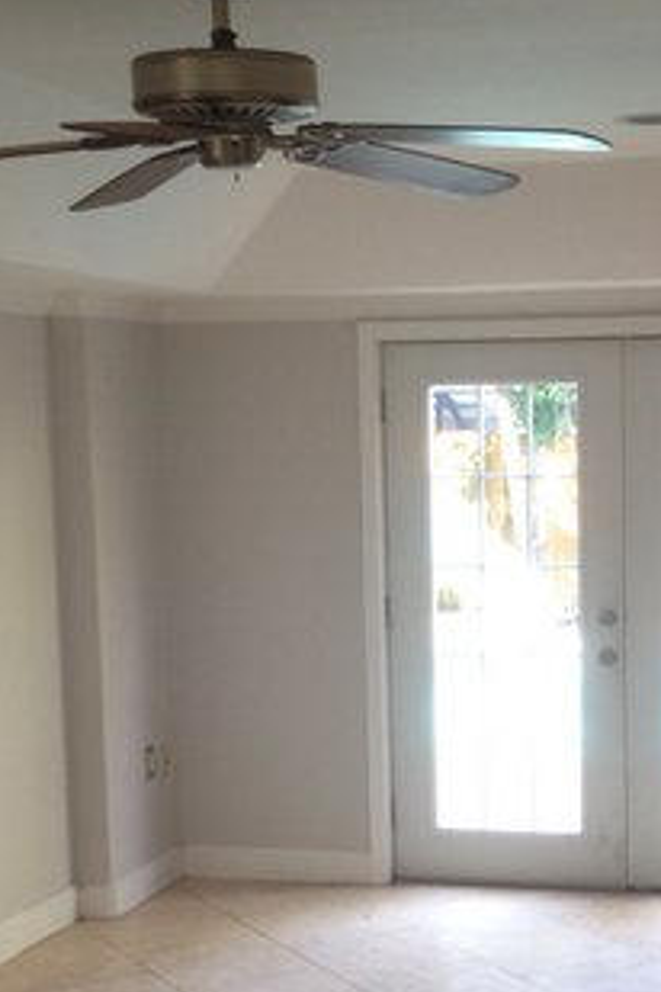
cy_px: 684
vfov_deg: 28.2
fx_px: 1955
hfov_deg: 19.0
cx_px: 536
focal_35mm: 71
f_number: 2.4
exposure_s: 1/20
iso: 64
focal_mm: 4.12
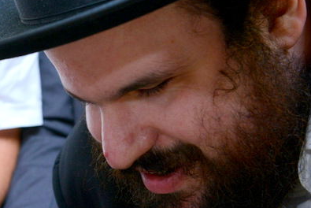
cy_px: 125
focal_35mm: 114
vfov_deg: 12.0
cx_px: -2
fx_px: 986
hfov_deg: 17.5
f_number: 5.6
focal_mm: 44
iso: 1250
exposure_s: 1/80
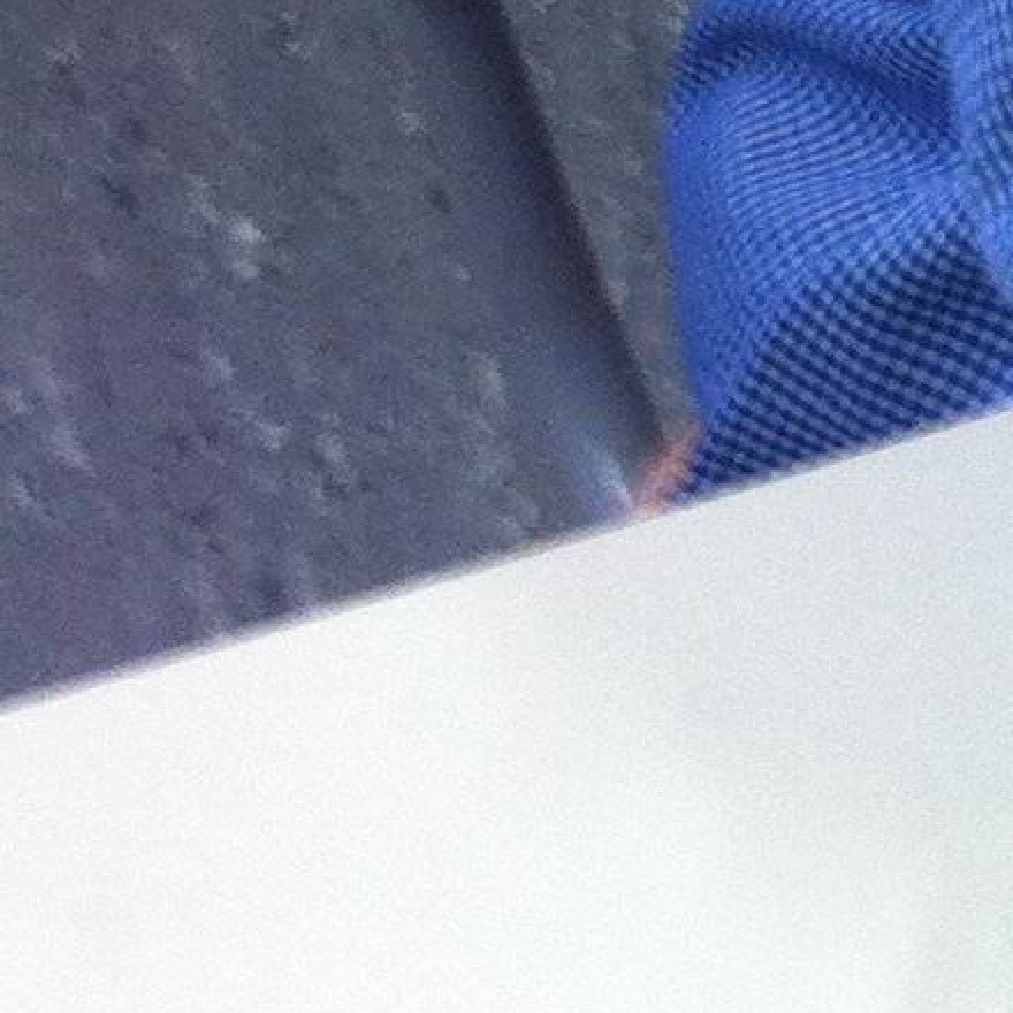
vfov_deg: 9.3
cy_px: -654
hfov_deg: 8.3
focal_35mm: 182
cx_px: 2965
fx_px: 6026
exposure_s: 1/15
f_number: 2.8
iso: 125
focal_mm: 3.85
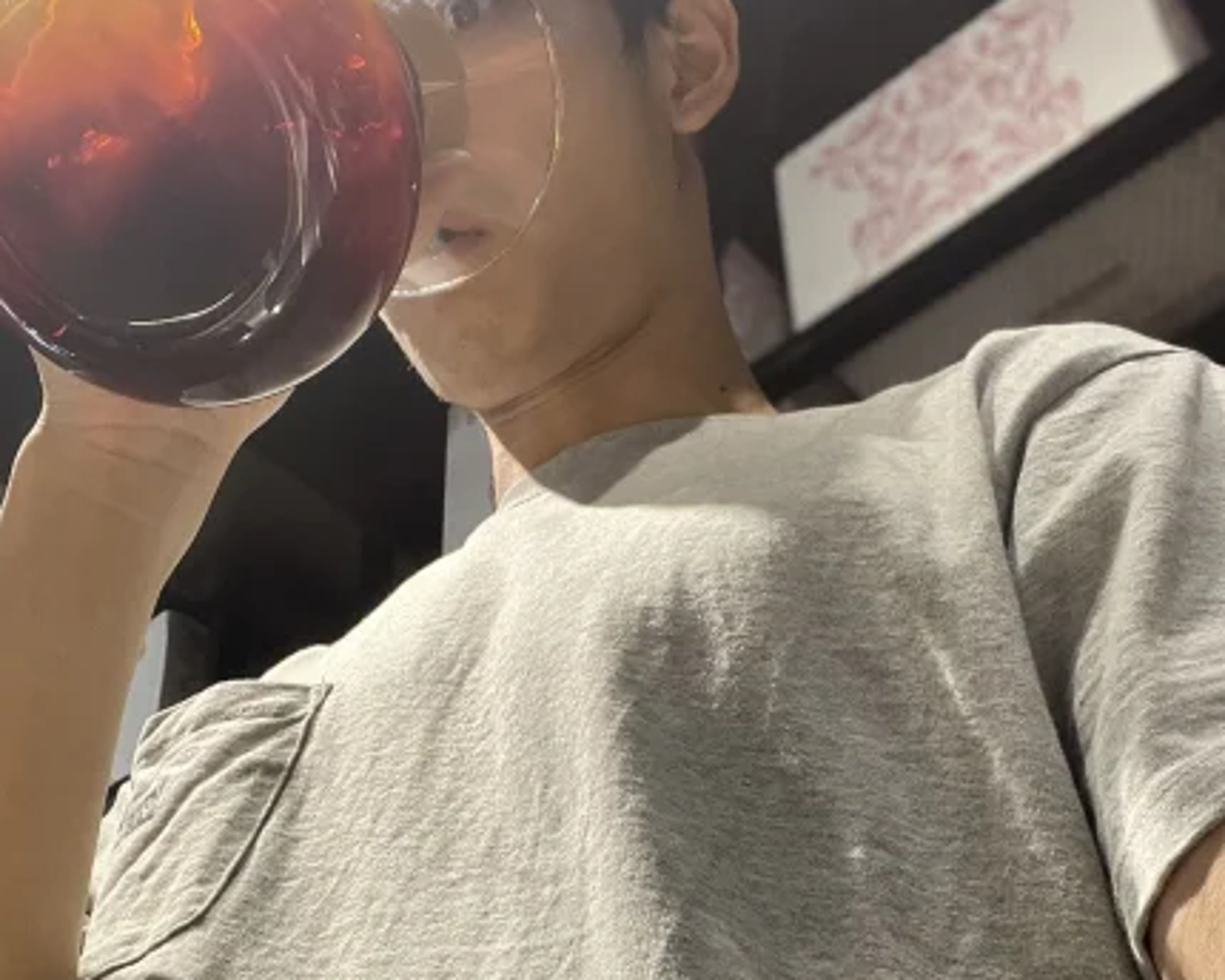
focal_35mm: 49
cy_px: 738
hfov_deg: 38.0
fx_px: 1777
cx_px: 610
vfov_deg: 30.3
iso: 125
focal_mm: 2.71
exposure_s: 1/50
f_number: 2.2
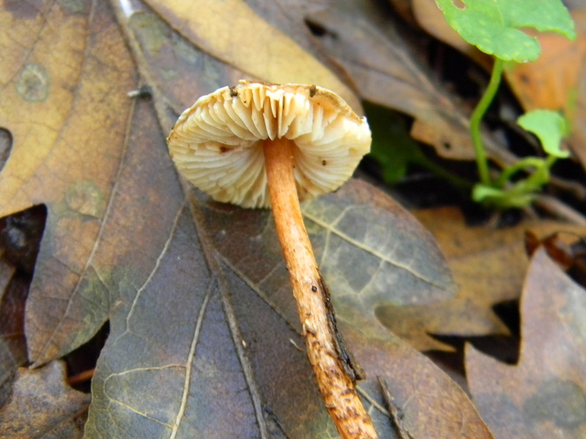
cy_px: 220
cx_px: 293
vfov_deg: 17.8
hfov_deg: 23.6
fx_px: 1405
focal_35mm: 83
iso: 400
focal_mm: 15.1
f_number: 4.5
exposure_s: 1/12.7
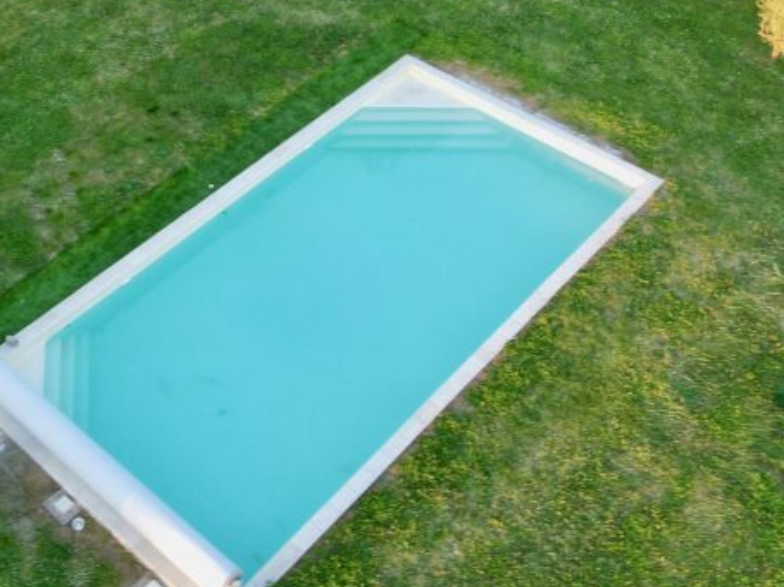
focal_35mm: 54
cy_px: -52
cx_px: 76
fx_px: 1223
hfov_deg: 33.6
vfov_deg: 25.2
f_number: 2.8
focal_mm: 4.5
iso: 100
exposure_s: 1/30
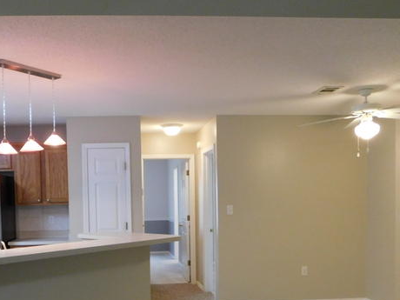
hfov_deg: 46.4
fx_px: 462
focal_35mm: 40
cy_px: 218
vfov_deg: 35.3
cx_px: 150
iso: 400
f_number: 3
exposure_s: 1/25
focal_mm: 4
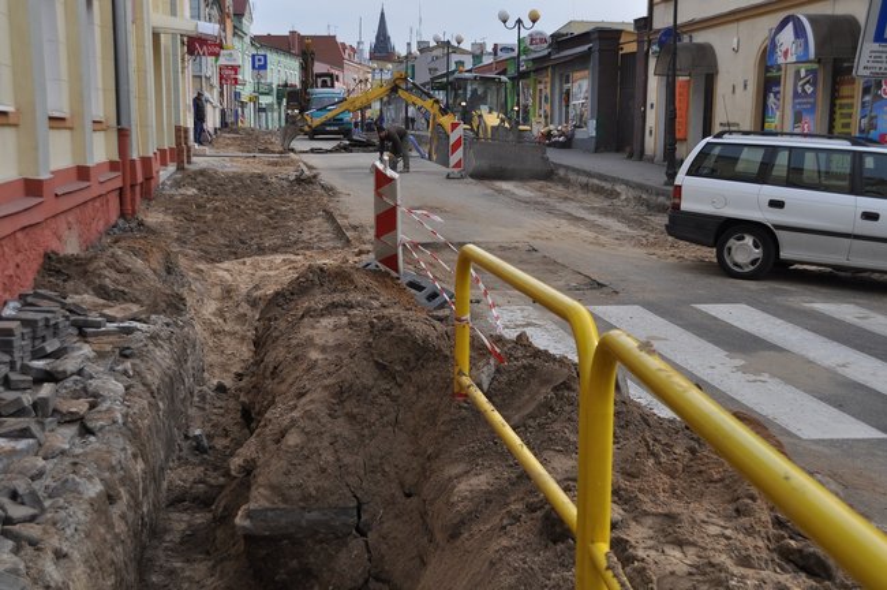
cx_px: 444
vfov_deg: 28.0
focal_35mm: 48
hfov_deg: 41.2
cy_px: 295
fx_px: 1181
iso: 400
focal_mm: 32
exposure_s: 1/1250
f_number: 7.1
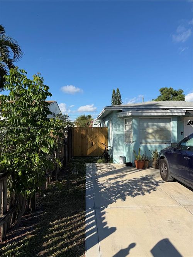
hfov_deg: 56.8
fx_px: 178
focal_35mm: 24
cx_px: 96
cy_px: 128
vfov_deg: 71.6
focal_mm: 6.76
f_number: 1.78
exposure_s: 1/4975
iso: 80
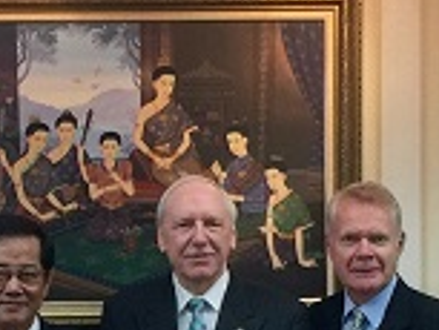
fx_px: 1802
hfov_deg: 13.9
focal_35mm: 142
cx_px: 146
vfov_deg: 10.4
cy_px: 330
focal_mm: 4.15
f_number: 2.2
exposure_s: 1/33
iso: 64
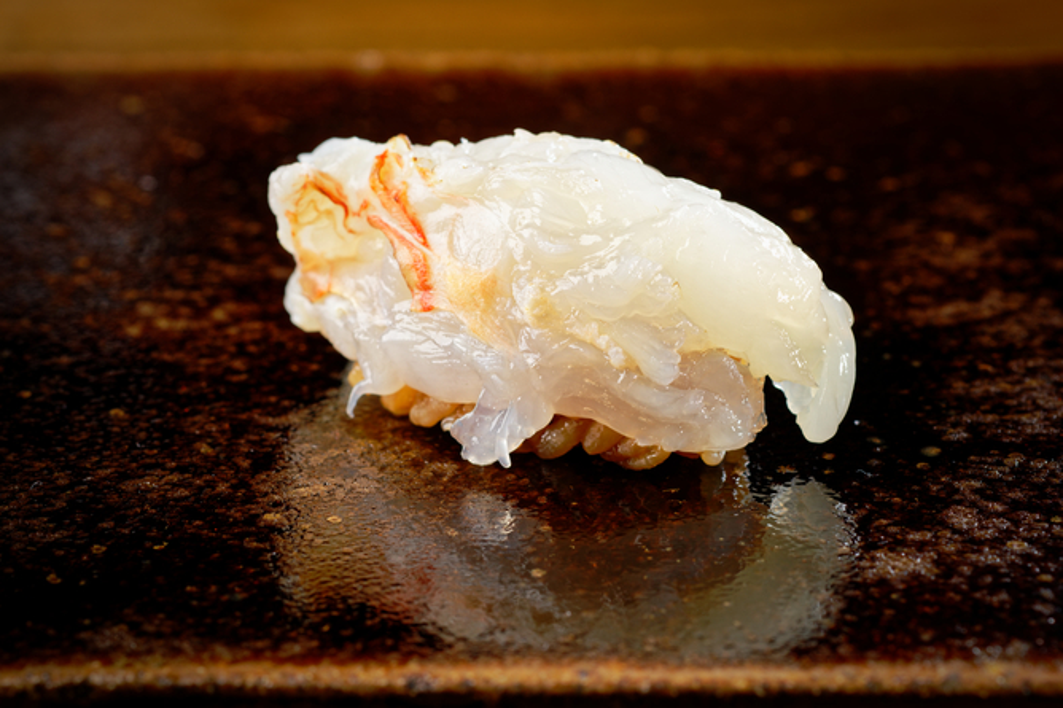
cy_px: 354
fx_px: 2509
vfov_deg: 16.1
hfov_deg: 23.9
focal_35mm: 85
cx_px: 532
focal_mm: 85
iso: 100
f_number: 14
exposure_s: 1/125
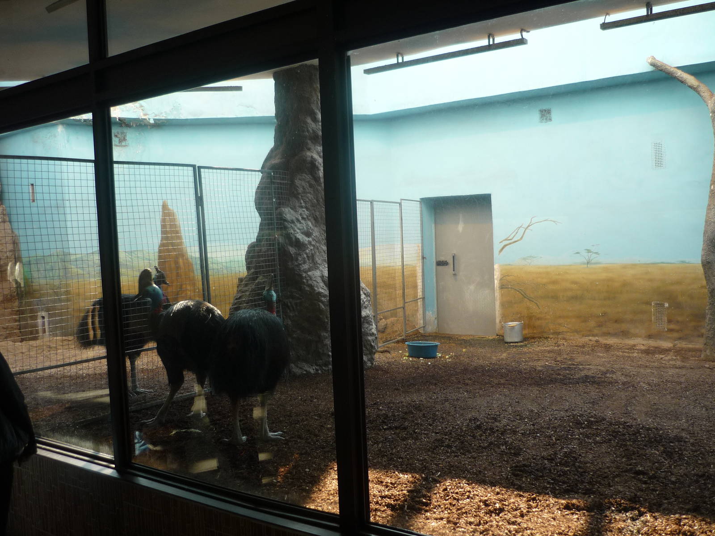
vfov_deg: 42.9
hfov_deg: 55.4
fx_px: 682
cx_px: 358
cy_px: 268
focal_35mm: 33
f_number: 2.8
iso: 100
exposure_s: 1/60
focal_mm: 5.5
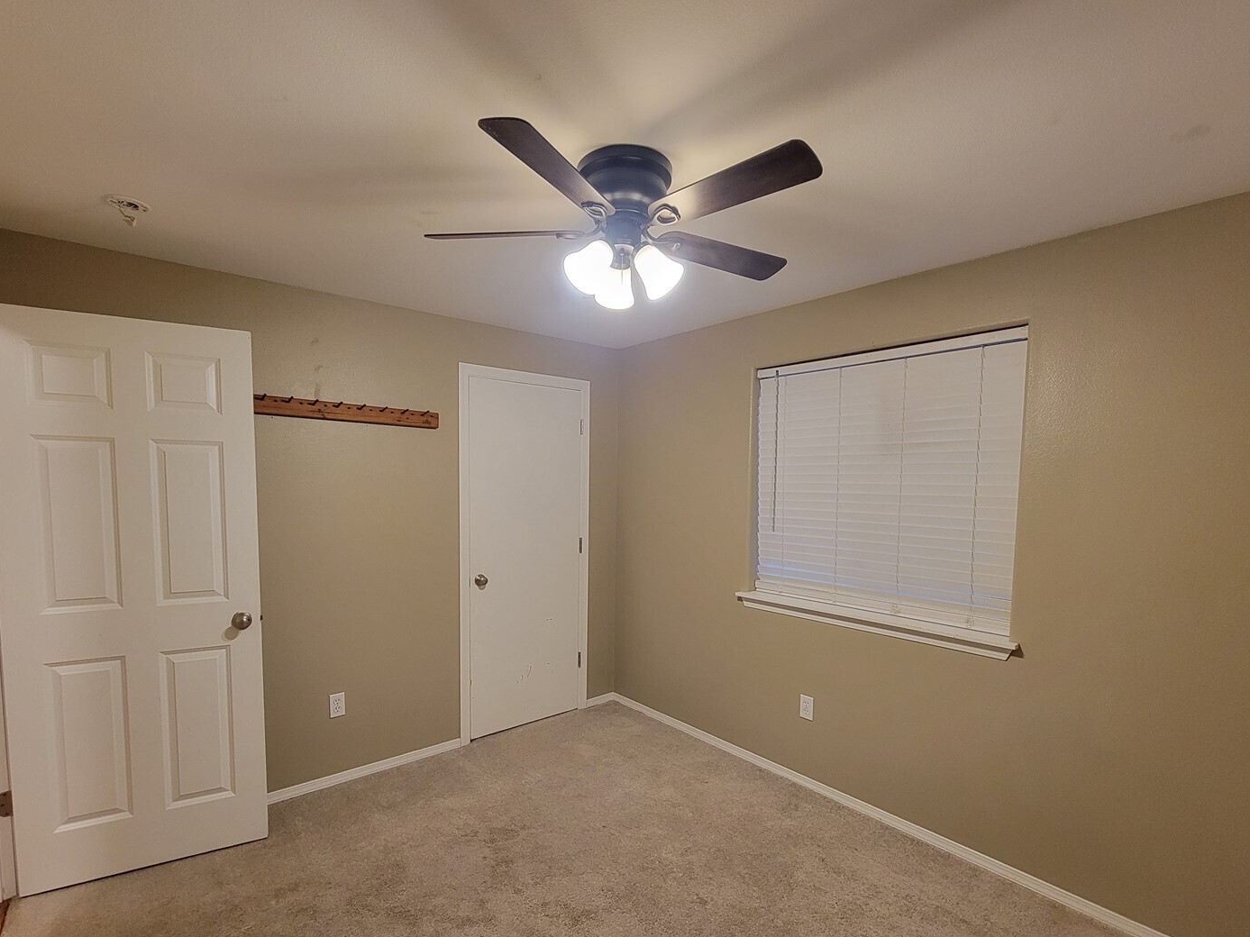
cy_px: 524
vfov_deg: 81.4
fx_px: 542
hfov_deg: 98.2
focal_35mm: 15
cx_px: 607
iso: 320
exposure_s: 1/40
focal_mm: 2.2
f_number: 2.2
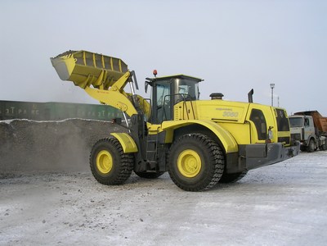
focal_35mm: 38
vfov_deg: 37.7
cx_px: 164
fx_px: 359
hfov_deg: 49.0
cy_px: 123
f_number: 5.6
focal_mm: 5.8
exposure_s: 1/221
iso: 50
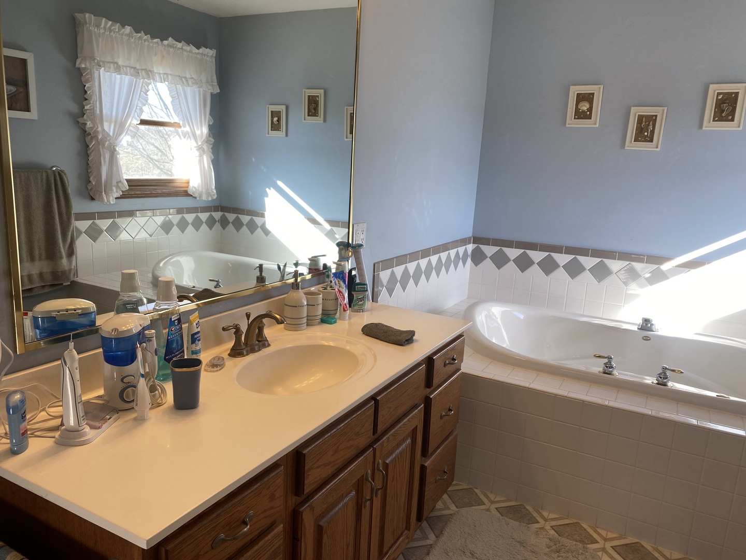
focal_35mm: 26
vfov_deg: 53.1
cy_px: 280
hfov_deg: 67.3
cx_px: 373
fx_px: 560
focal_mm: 4.25
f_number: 1.8
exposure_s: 1/120
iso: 64
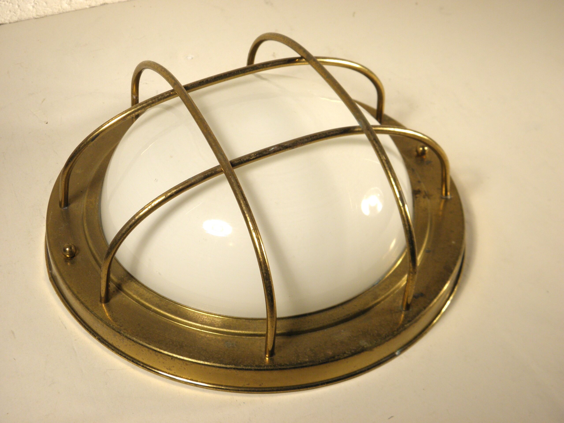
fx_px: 880
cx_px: 282
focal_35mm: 54
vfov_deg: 27.0
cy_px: 212
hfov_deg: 35.5
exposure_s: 1/80
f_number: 4.1
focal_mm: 9.7
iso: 100
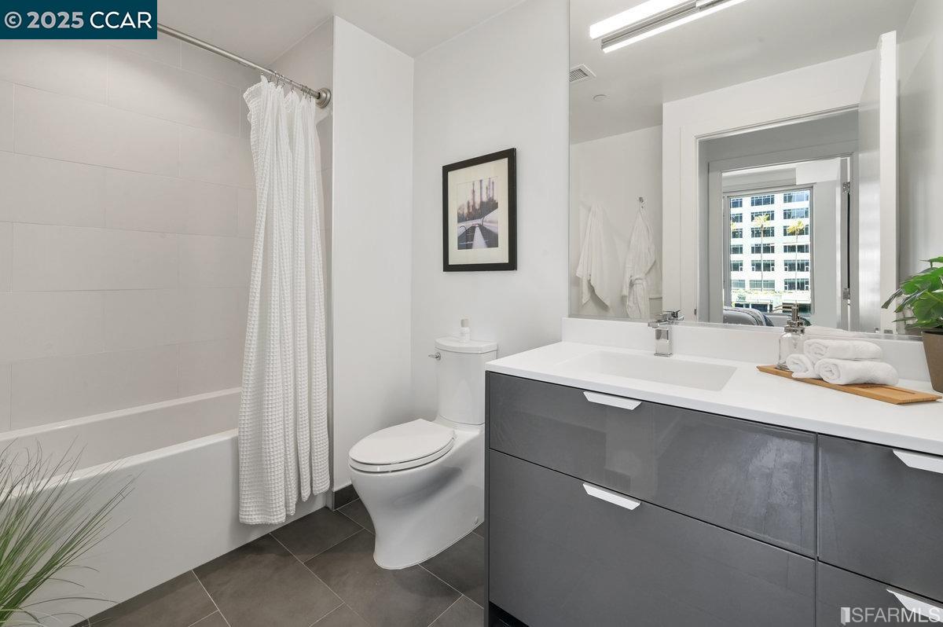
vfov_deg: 77.2
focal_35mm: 15
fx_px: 393
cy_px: 314
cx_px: 472
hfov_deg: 100.4
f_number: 11
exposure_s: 1/10
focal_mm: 15
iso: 400
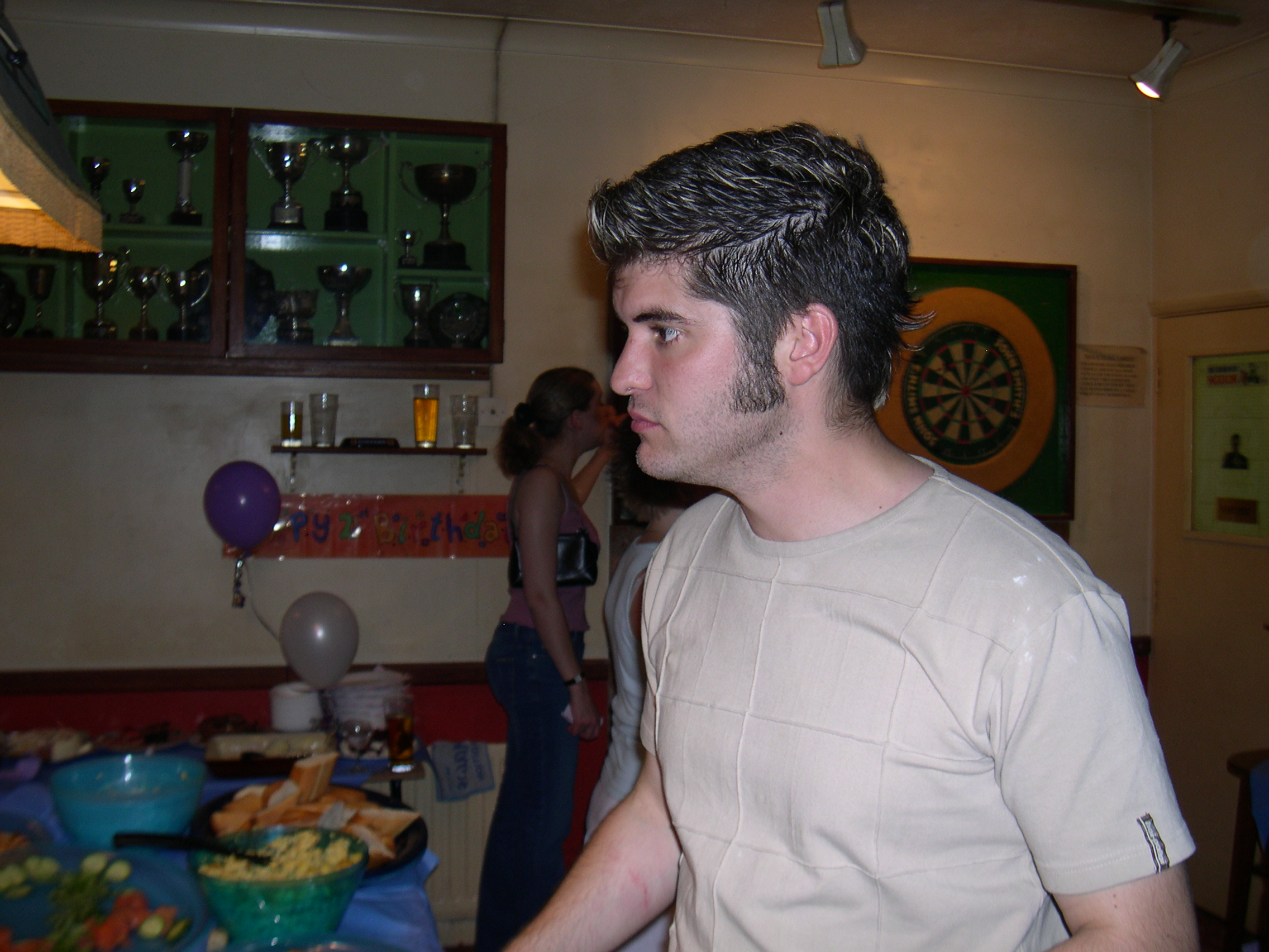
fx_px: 1393
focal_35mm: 38
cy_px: 476
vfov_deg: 37.7
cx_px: 634
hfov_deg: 49.0
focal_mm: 8
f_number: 2.8
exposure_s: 1/60
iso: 100
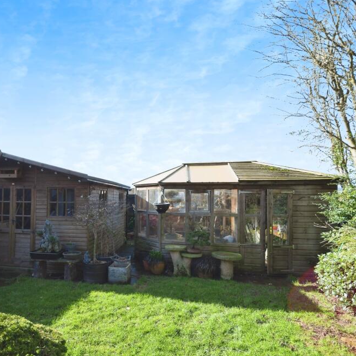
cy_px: 185
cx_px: 124
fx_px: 233
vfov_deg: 74.8
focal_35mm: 20
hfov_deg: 73.0
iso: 400
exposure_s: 1/320
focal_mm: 10
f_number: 8
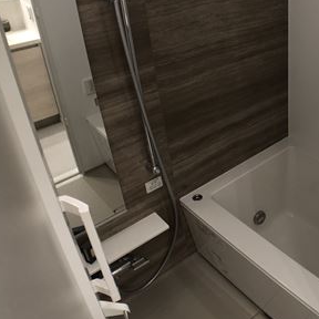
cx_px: 309
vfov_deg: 30.8
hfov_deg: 29.3
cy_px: 102
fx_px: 573
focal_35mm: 55
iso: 40
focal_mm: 3.99
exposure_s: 1/25
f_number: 1.8
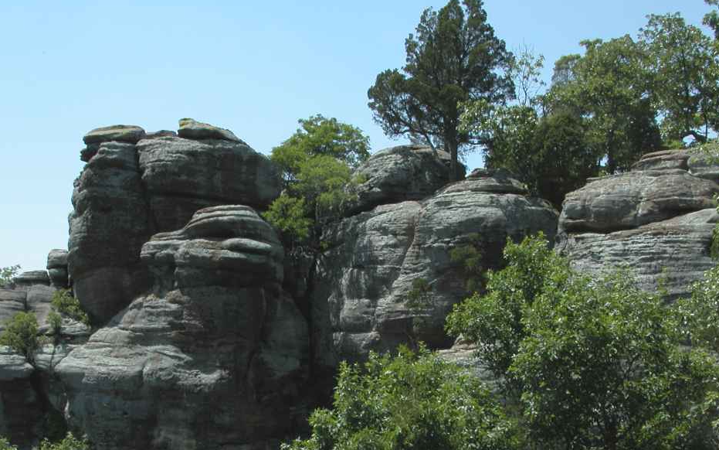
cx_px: 308
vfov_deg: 25.0
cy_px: 340
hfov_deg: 39.5
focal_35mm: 51
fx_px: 999
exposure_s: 1/183
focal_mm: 8.9
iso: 100
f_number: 8
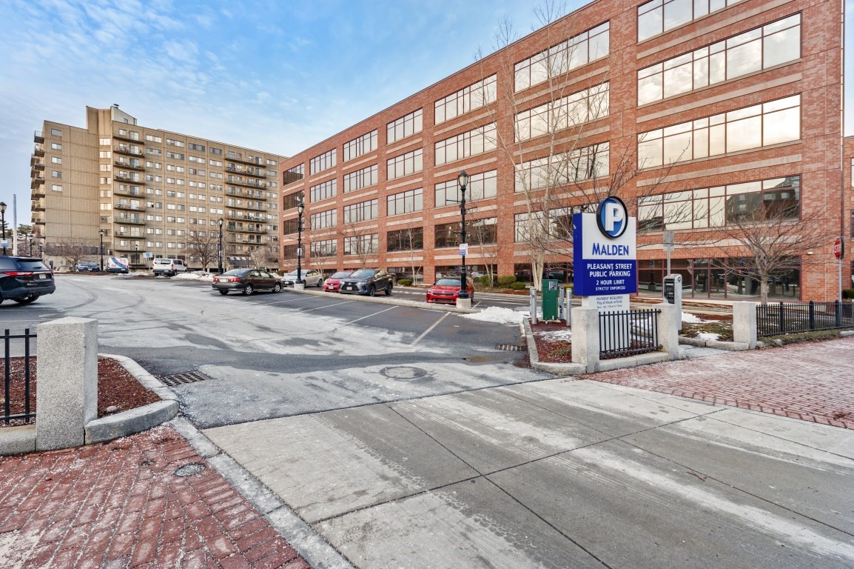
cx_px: 427
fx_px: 356
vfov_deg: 77.3
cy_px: 284
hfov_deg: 100.4
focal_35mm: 15
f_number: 8
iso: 400
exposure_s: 1/125
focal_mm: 15
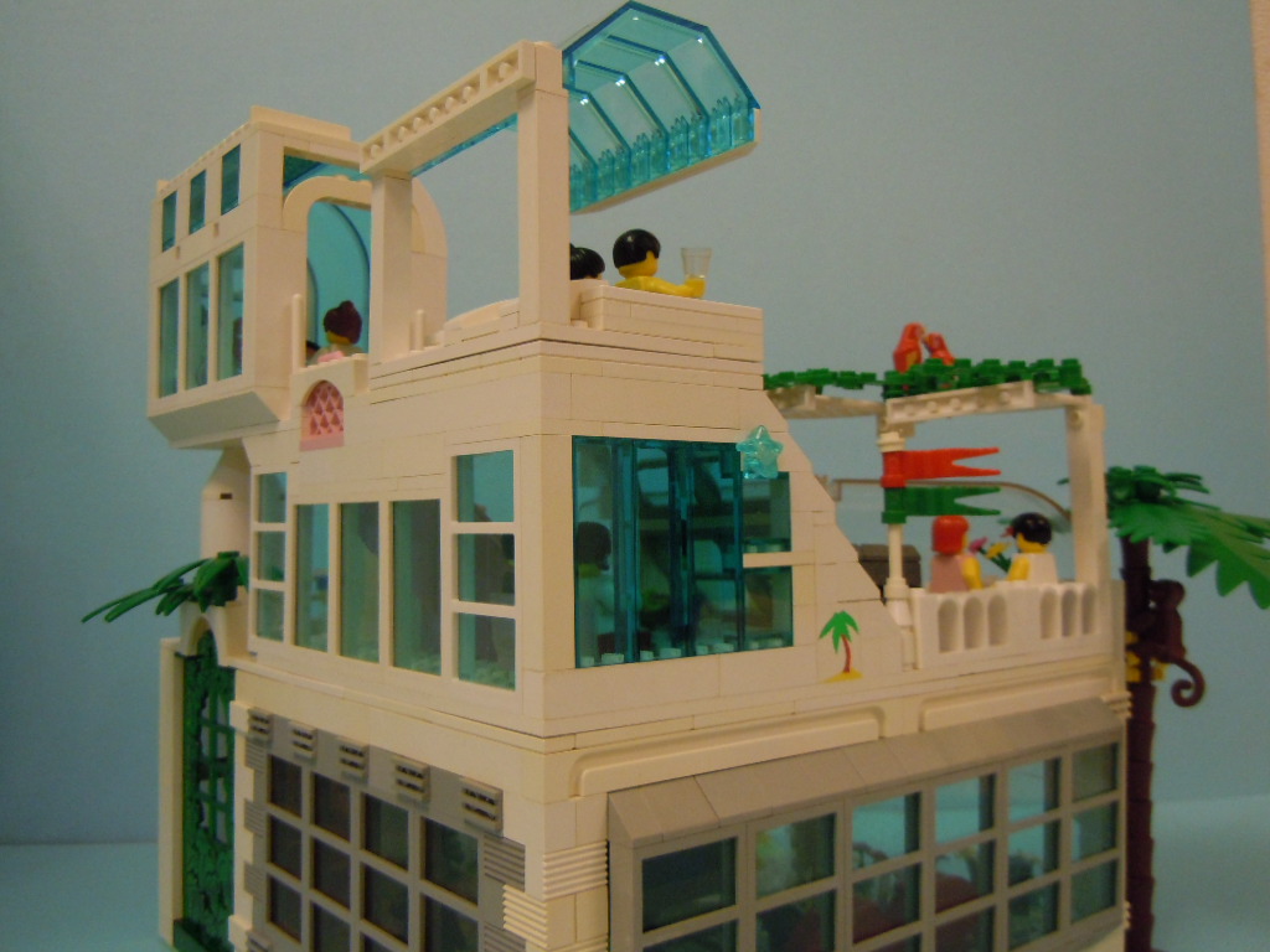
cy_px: 476
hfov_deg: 60.0
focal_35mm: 30
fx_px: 1101
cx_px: 635
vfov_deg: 46.8
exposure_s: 1/20
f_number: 3.5
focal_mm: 5.4
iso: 400
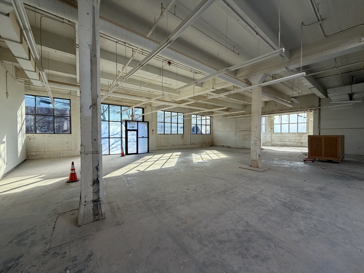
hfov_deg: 102.1
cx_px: 182
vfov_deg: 85.7
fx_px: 147
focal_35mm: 14
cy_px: 136
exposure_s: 1/138
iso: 40
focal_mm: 2.22
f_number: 2.2
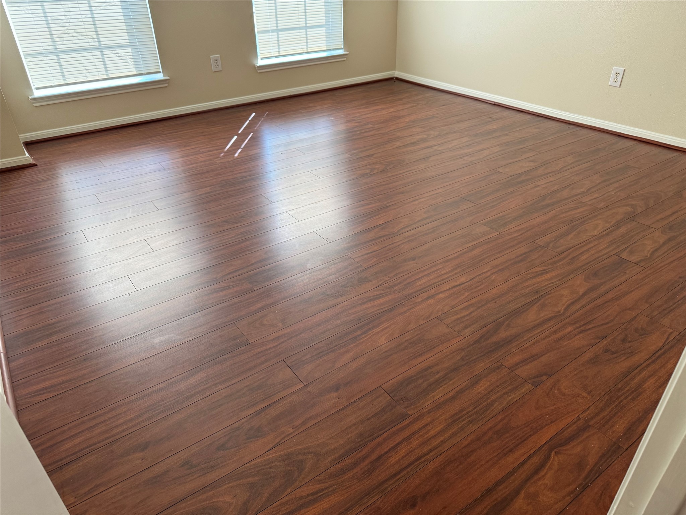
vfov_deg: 56.8
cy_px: 258
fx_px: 476
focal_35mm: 24
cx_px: 343
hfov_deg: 71.6
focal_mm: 6.76
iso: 200
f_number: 1.78
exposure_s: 1/115
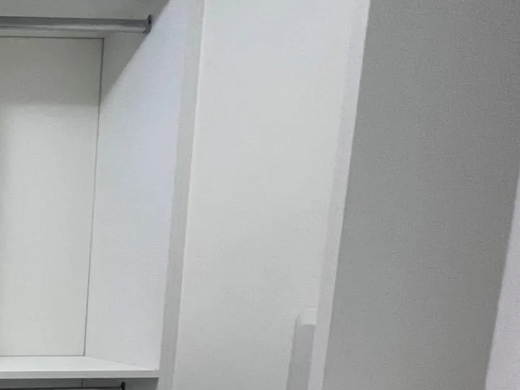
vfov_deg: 35.1
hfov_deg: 33.0
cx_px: -191
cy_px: 389
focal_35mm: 37
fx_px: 556
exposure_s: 1/60
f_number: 1.8
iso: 160
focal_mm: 1.57
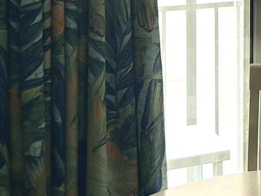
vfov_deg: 13.7
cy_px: -108
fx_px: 761
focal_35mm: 101
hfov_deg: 17.3
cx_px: 408
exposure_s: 1/311
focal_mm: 5.7
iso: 50
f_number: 1.5
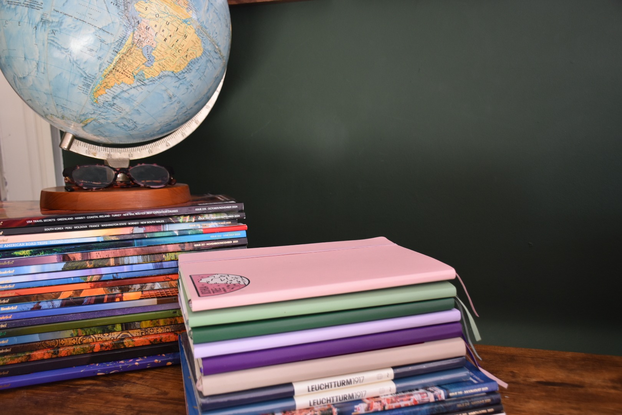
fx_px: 596
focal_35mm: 34
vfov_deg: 38.4
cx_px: 311
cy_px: 208
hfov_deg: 55.1
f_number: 4
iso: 640
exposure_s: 1/60
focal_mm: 23
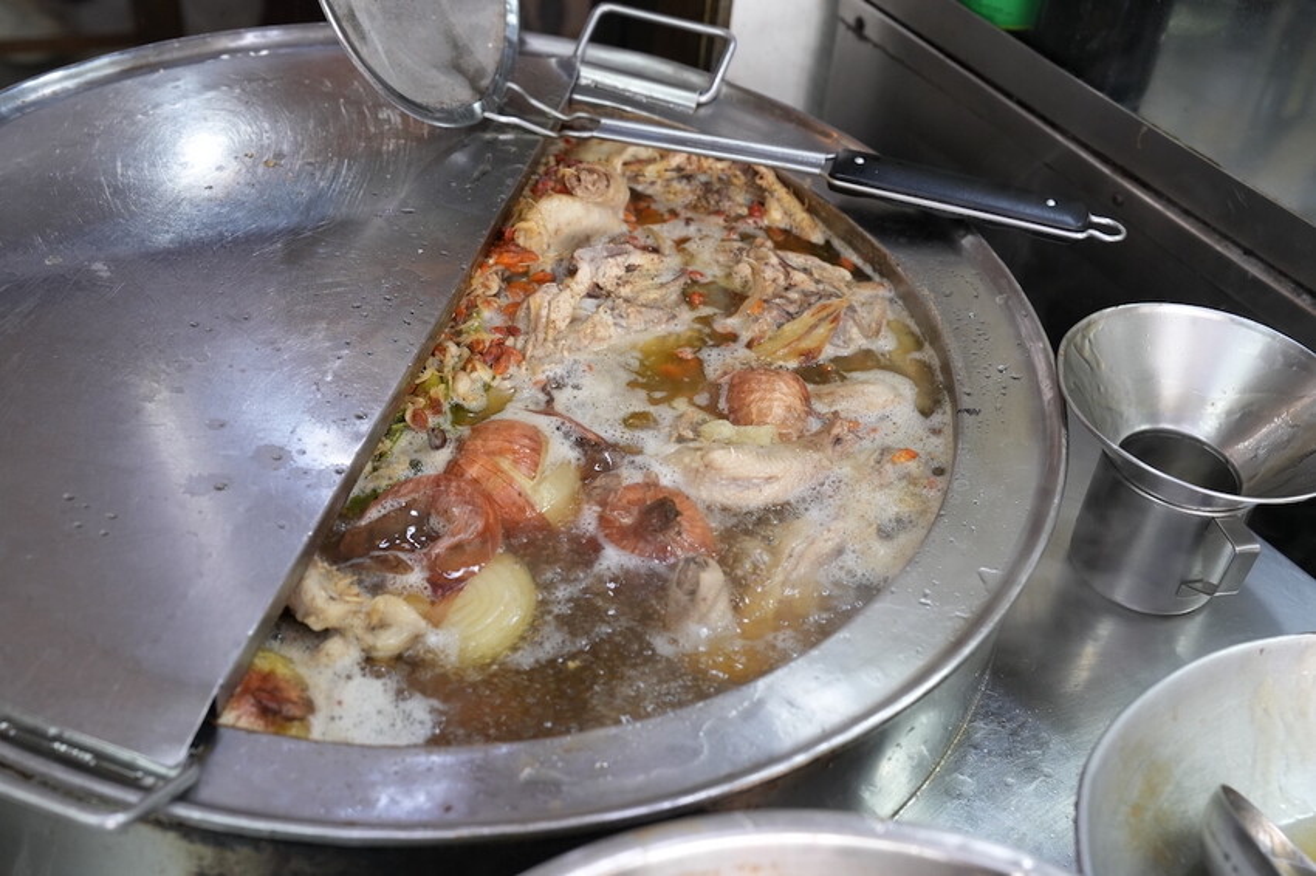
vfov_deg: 29.8
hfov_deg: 43.6
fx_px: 1644
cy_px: 438
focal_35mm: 45
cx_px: 658
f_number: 5
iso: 1600
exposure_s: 1/80
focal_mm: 45
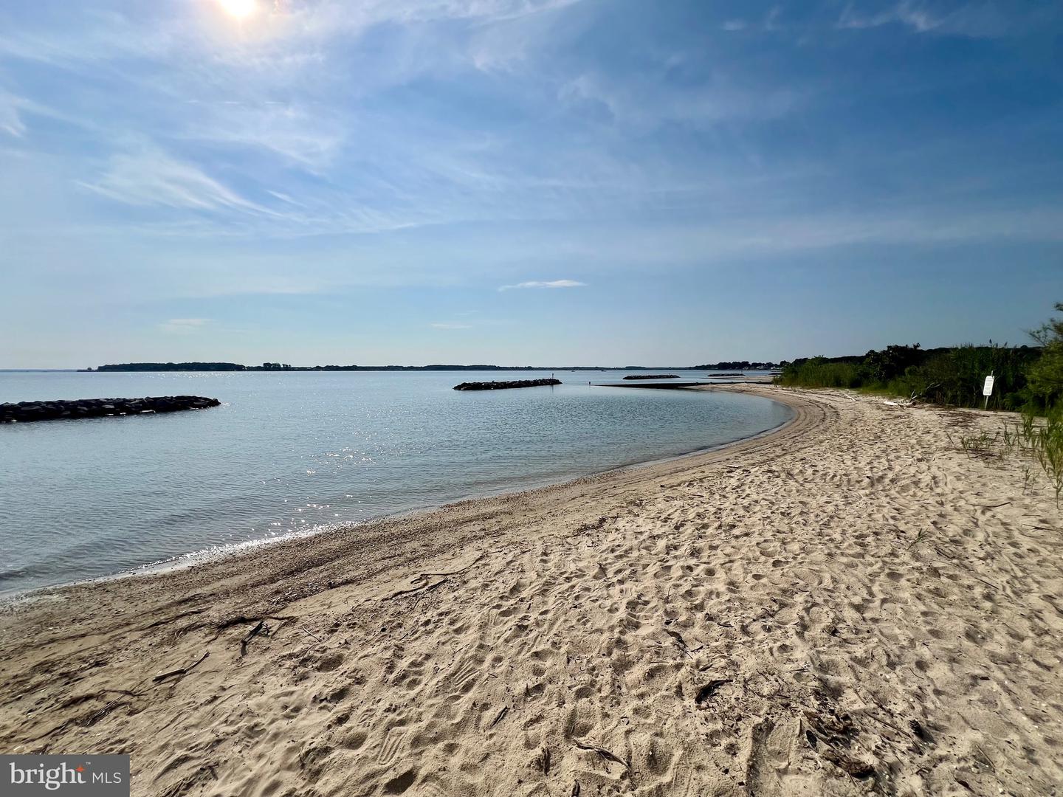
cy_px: 398
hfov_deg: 106.2
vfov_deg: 89.9
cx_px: 532
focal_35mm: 13
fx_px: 399
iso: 32
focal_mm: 1.57
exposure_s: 1/6494
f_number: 1.8
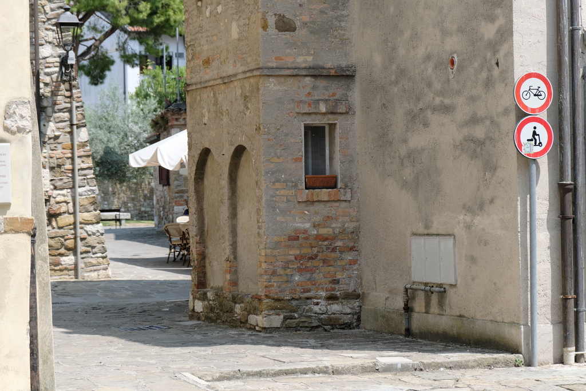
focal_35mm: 105
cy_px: 196
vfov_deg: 13.0
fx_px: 1709
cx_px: 293
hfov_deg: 19.5
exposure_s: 1/1400
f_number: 4
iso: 320
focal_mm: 70
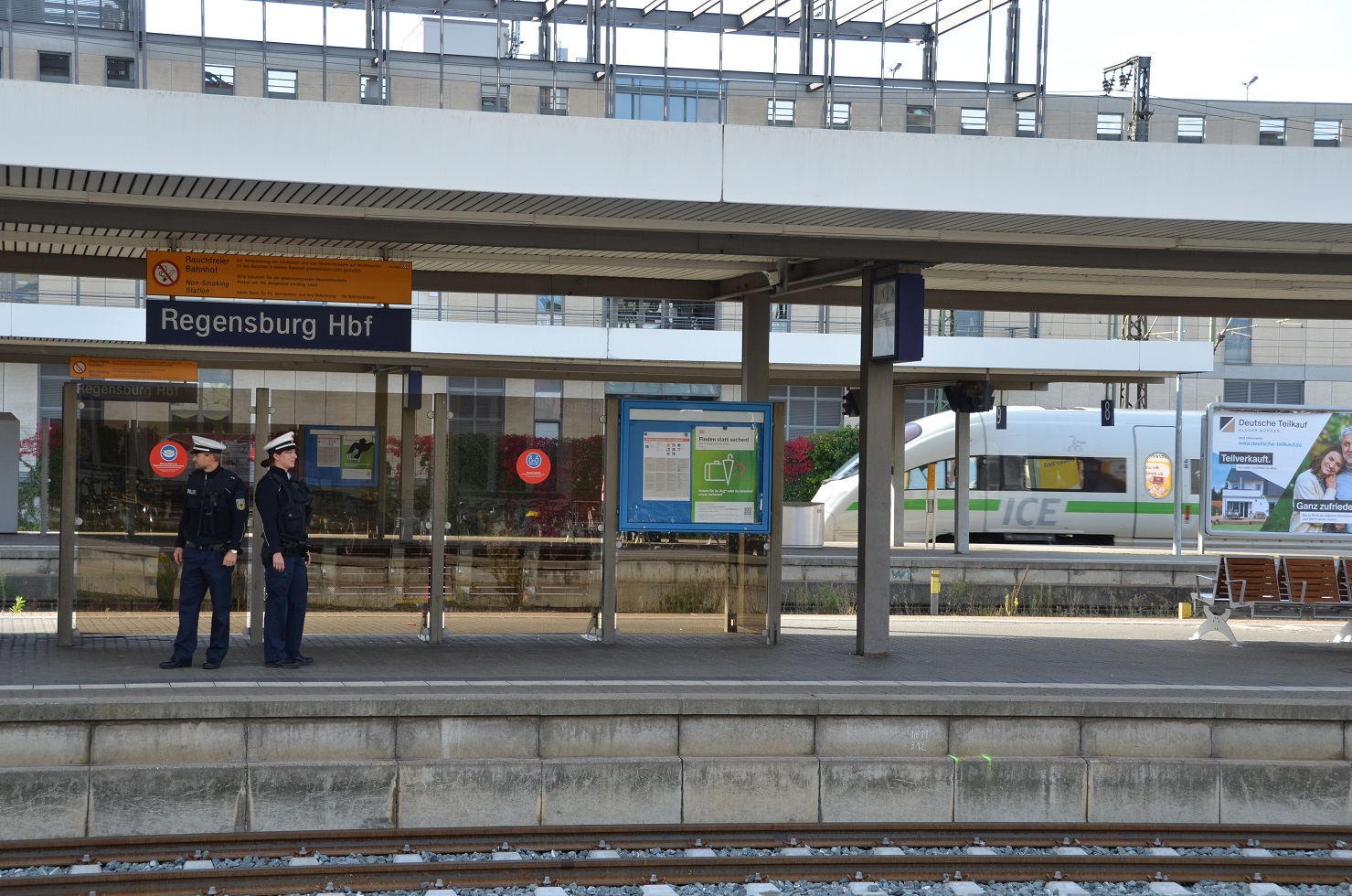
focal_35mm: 72
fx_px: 2699
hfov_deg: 28.1
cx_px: 676
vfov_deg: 18.8
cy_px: 448
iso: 200
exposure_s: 1/200
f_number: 7.1
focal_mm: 48
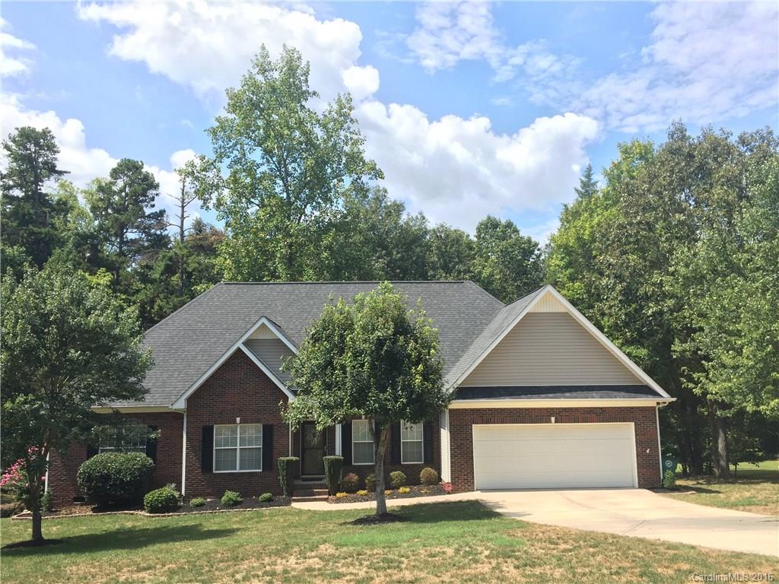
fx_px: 653
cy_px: 292
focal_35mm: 29
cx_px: 390
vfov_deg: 48.2
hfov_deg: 61.7
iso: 32
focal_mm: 4.15
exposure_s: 1/1014
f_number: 2.2
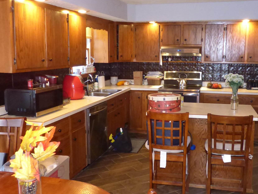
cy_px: 91
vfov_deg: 38.6
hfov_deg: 50.0
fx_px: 276
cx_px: 149
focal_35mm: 37
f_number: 2.8
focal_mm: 3.58
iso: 800
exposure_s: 1/60
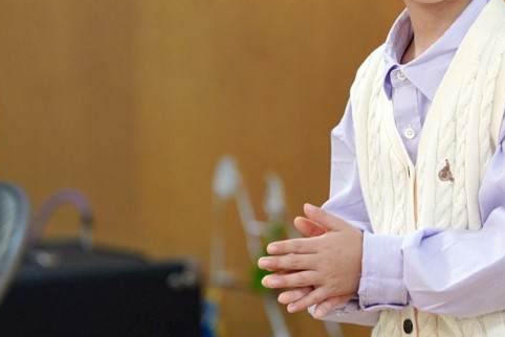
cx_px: 329
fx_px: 5081
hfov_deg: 5.7
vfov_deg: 3.8
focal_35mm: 362
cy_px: 32
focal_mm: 194
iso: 1600
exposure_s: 1/200
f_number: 4
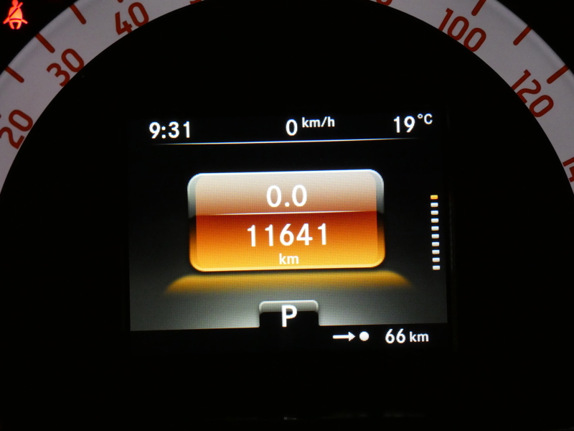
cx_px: 287
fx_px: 1741
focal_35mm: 105
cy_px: 216
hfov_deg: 18.7
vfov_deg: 14.1
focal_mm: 18.8
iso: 1000
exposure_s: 1/125
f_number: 4.9
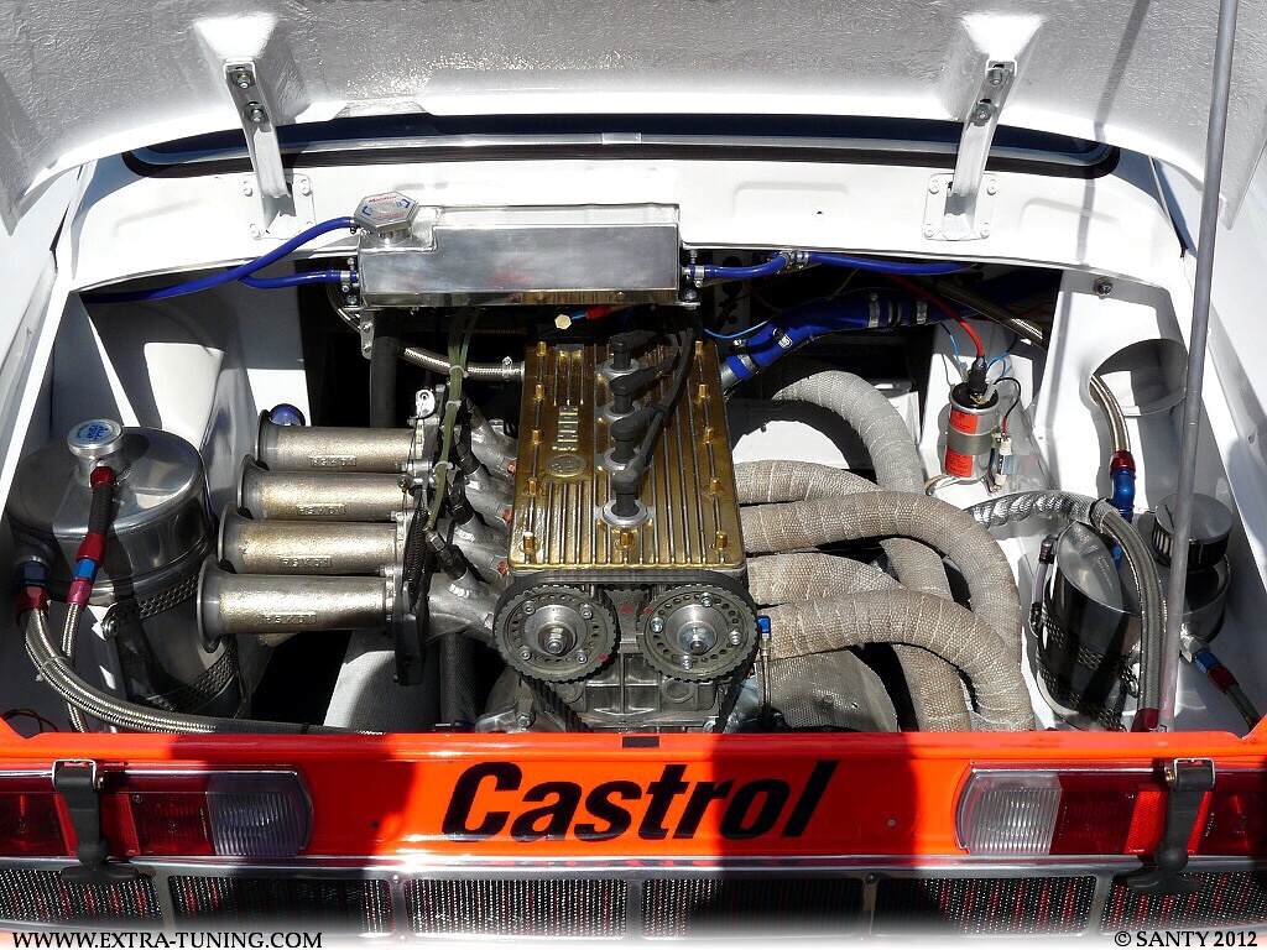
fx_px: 1610
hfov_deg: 42.9
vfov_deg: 32.9
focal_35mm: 44
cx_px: 634
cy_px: 475
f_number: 8
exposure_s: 1/500
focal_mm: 7.8
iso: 100
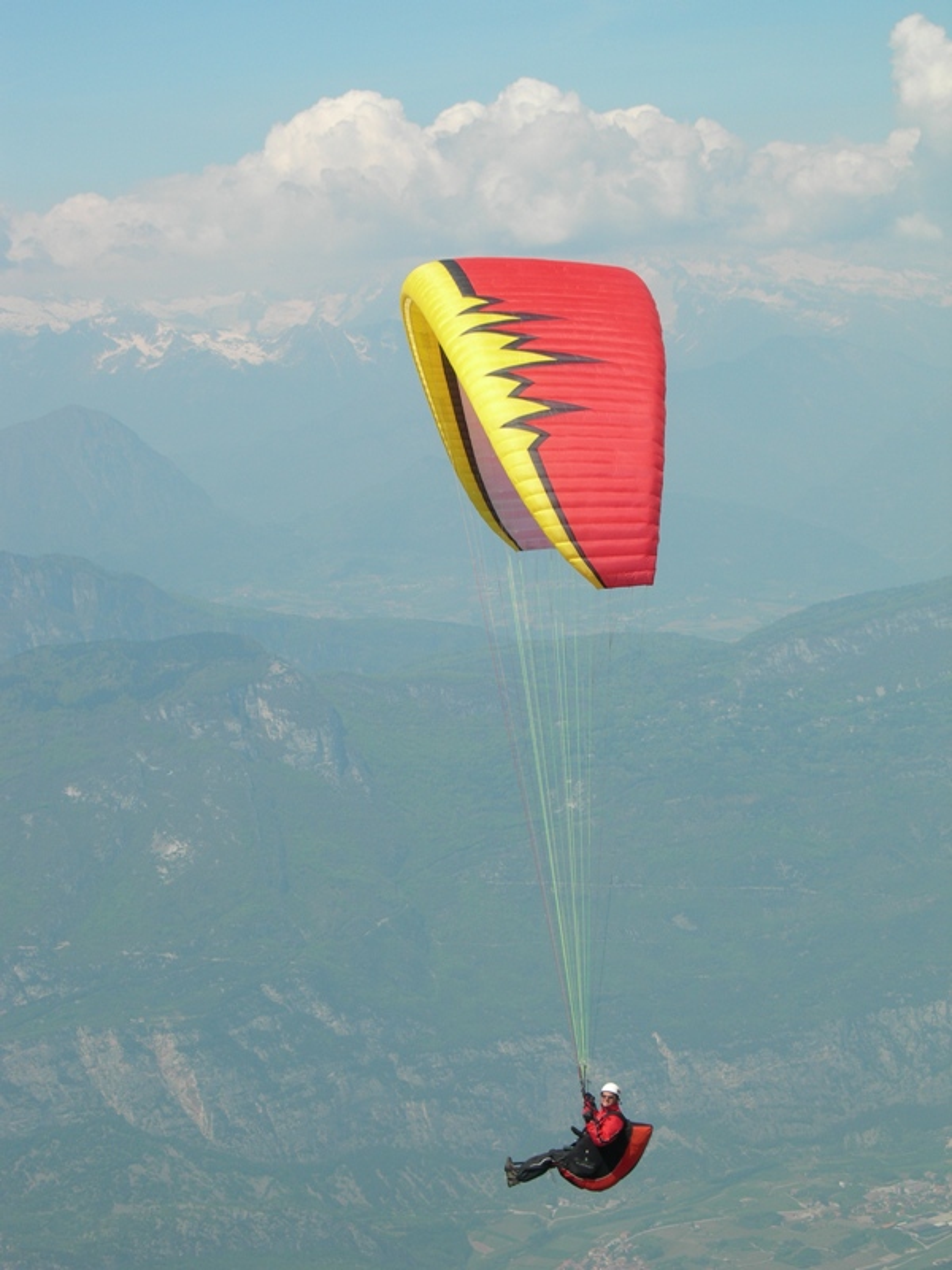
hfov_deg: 18.0
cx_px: 476
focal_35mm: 82
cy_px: 635
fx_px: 3007
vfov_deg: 23.8
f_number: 6.8
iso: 50
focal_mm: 17
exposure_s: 1/305
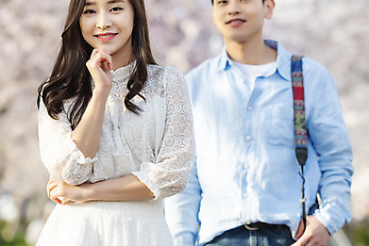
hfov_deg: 11.0
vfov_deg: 7.3
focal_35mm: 187
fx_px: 1917
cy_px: 74
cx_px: 174
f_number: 2.8
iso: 100
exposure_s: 1/320
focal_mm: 122
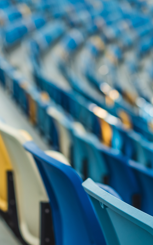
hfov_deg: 11.7
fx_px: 747
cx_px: 115
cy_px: 160
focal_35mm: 112
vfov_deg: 18.6
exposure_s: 1/800
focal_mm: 50
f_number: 3.2
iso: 100
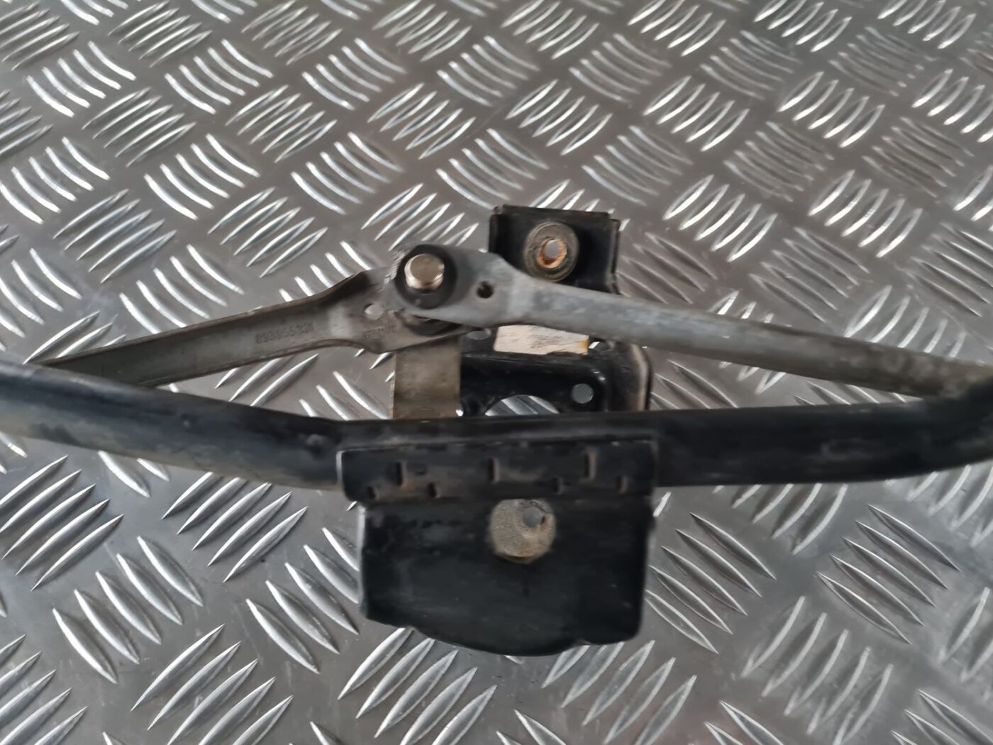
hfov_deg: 67.3
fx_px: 746
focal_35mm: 26
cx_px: 496
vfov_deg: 53.1
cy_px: 372
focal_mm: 5.4
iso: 640
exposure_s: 1/25
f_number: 1.8
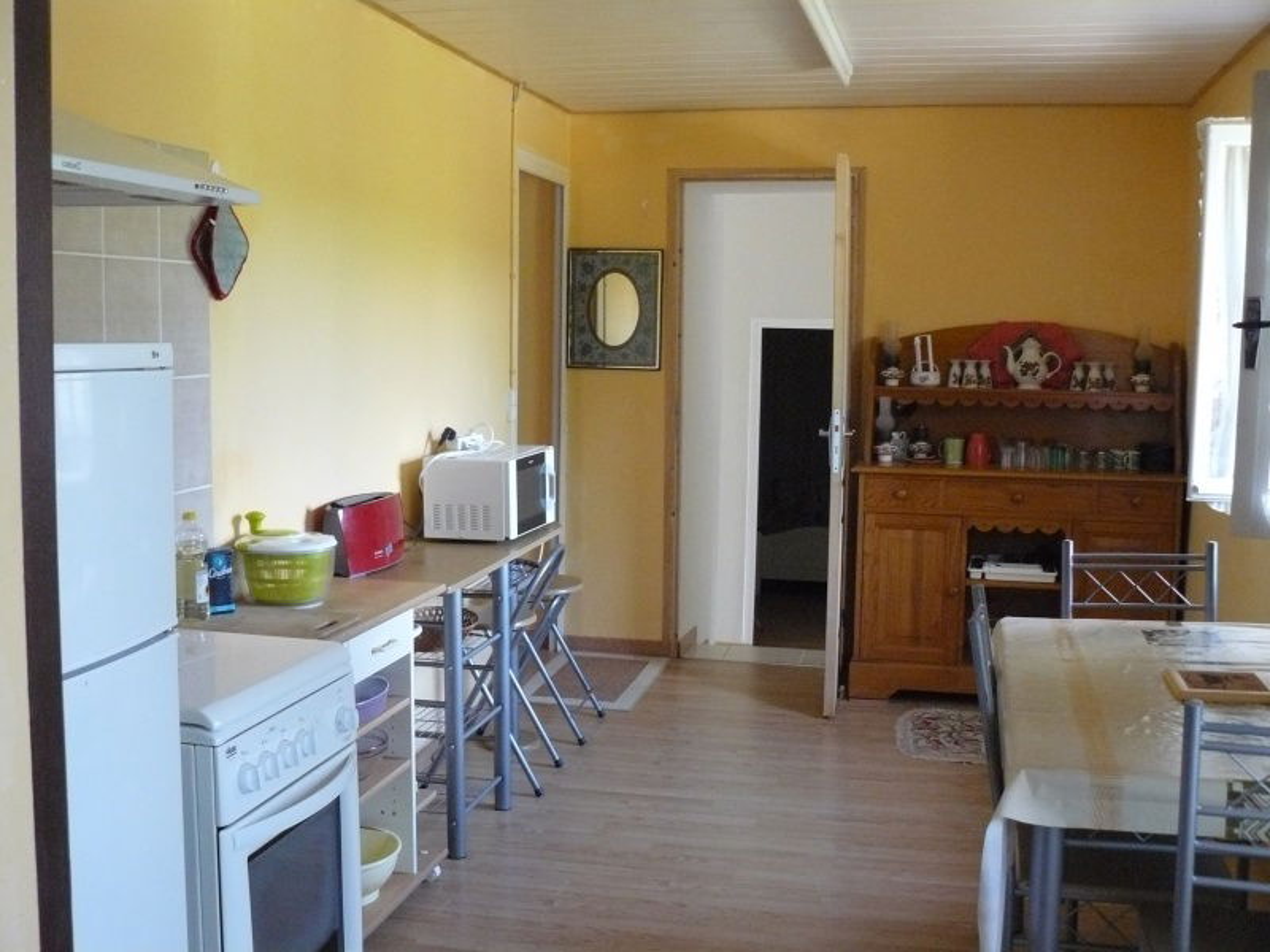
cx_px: 635
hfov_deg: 51.4
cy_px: 476
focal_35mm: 36
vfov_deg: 39.7
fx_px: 1321
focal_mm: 6
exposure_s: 1/40
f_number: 2.8
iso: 400
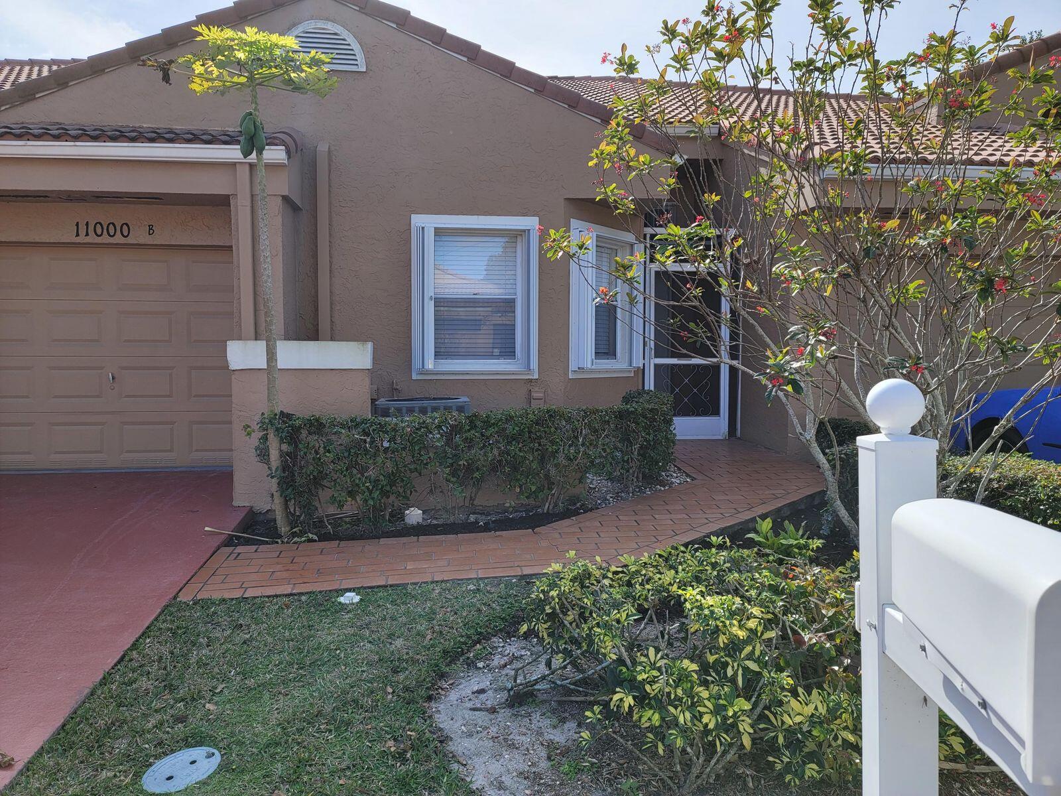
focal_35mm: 25
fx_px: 766
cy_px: 398
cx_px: 530
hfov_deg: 69.4
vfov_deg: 54.9
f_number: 1.8
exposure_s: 1/637
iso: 20
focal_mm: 7
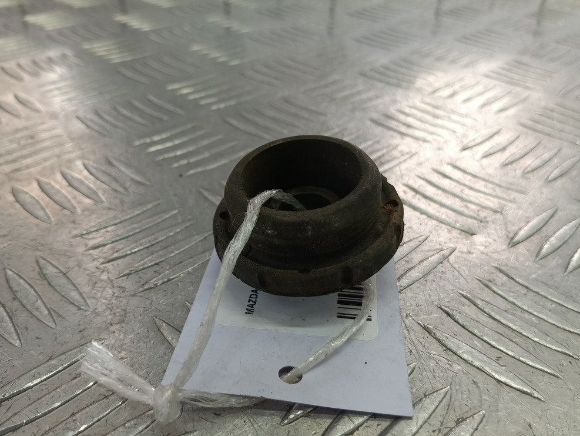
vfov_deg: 49.8
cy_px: 222
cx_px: 300
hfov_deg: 63.4
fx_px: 469
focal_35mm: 28
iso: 125
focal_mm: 4.11
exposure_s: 1/100
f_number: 1.6
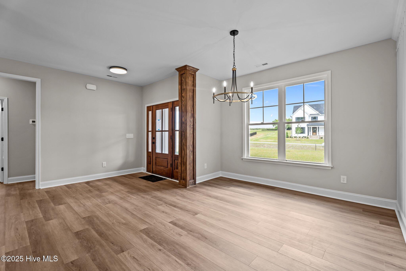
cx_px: 203
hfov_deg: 96.7
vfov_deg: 73.7
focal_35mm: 16
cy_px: 136
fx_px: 180
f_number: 9
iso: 400
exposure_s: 1/8
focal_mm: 16
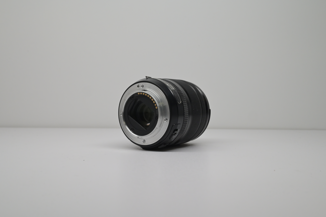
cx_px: 163
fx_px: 362
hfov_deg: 48.5
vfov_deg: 33.4
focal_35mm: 40
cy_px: 108
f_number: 13
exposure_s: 1/200
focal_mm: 40
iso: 2000
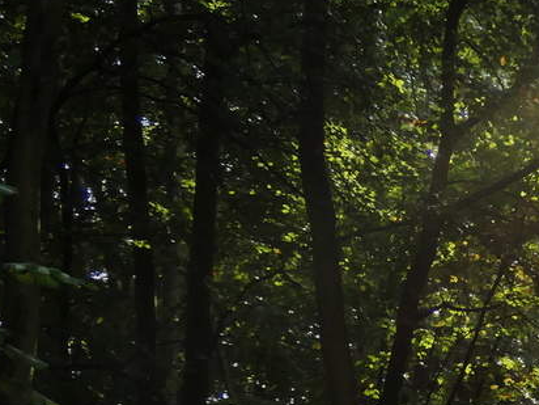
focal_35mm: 119
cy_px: 533
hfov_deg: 14.9
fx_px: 1853
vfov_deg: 12.1
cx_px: 904
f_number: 3.4
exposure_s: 1/250
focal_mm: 6.2
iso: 80
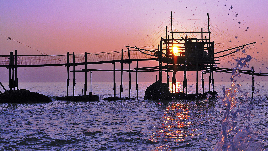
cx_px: 182
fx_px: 490
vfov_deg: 17.5
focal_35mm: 69
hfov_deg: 30.3
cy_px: 77
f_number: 6.3
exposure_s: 1/5000
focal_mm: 32
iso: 500
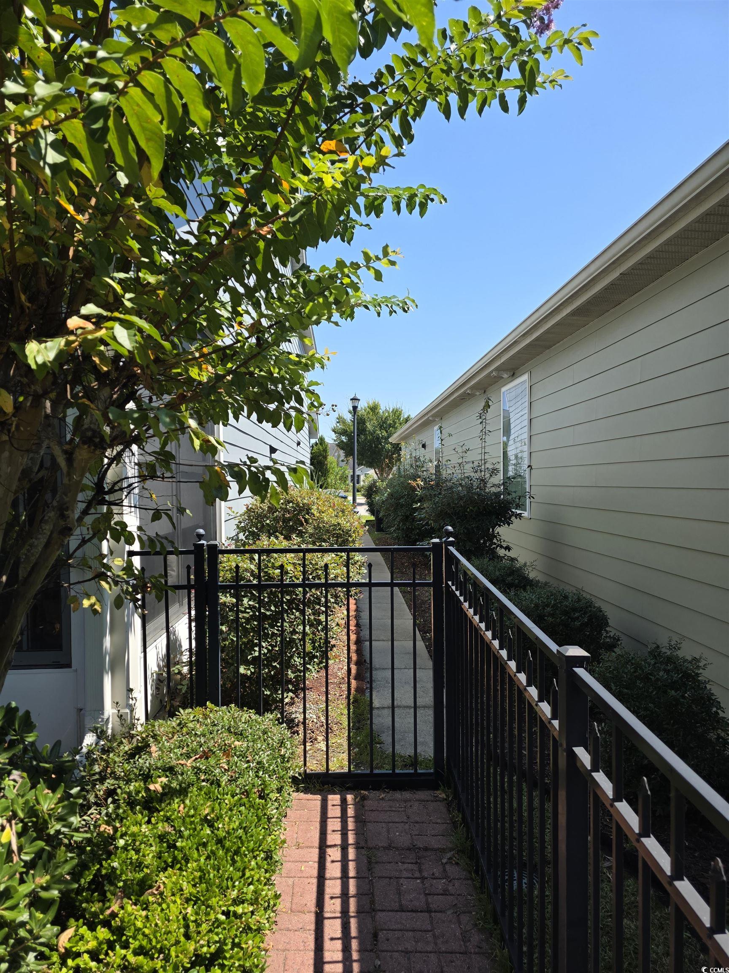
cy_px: 486
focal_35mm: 23
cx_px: 364
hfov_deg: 58.9
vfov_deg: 73.9
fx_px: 646
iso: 80
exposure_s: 1/3327
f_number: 1.7
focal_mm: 6.3
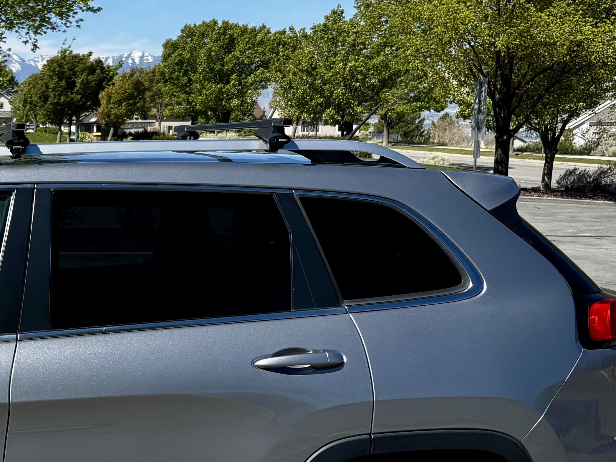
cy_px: 324
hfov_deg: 25.4
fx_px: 1263
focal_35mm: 71
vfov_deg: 20.6
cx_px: -62
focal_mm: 5.96
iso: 50
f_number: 1.6
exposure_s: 1/3021
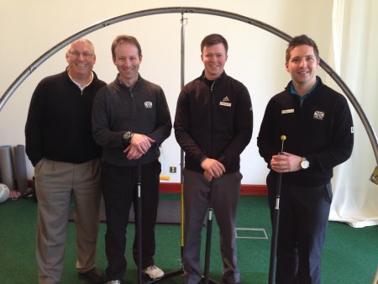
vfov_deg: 43.0
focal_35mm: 33
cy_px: 142
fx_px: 361
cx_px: 189
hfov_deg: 55.3
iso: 50
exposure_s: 1/20
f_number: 2.4
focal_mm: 4.12
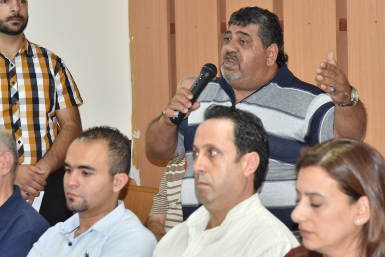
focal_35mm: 145
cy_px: 84
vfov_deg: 9.5
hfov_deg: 14.1
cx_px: 158
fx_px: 1551
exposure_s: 1/200
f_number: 6.3
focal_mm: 105
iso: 2500
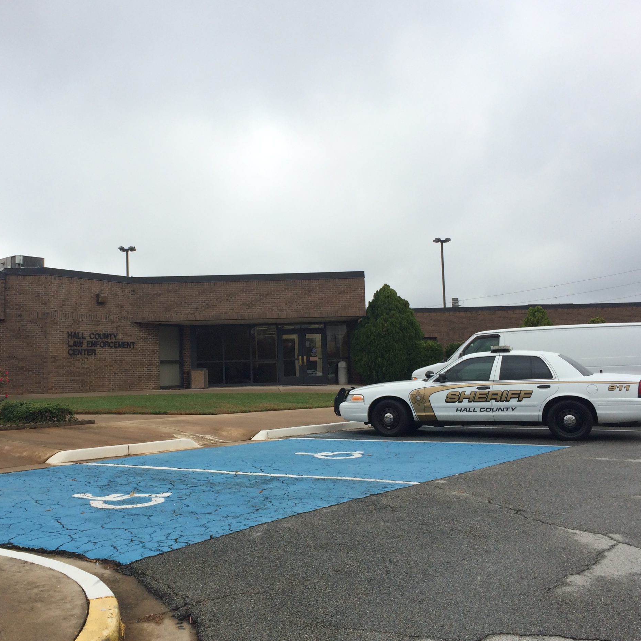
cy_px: 328
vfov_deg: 47.2
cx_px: 270
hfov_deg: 47.1
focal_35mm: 35
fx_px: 733
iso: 32
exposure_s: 1/720
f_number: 2.2
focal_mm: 4.15
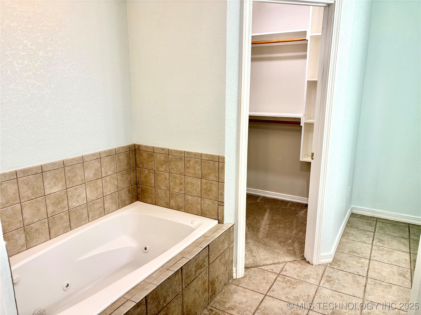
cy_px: 158
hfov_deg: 67.3
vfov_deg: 53.1
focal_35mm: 26
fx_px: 316
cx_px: 210
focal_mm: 5.96
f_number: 1.6
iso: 80
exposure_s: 1/60
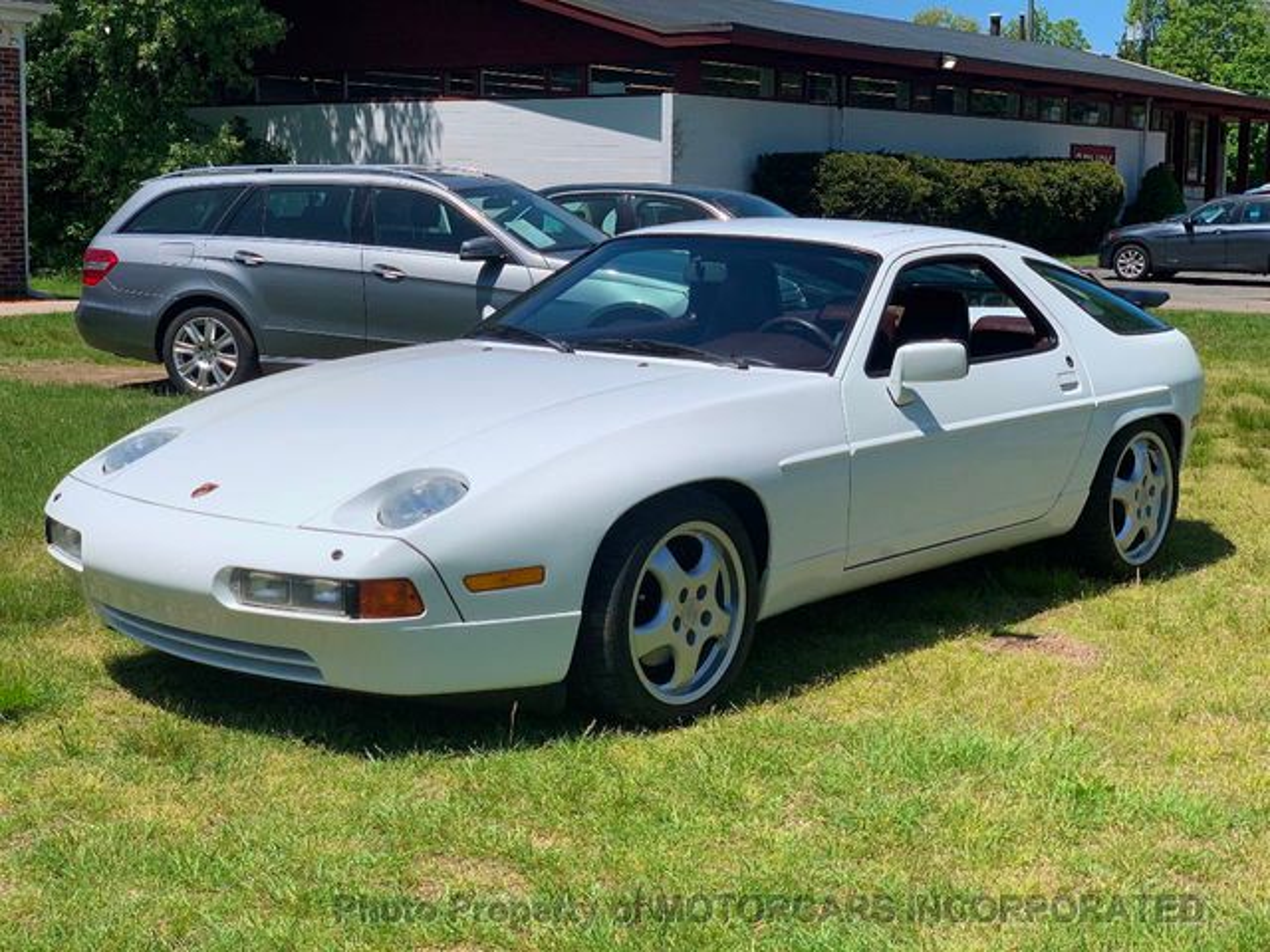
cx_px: 635
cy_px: 476
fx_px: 1908
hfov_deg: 36.8
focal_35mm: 52
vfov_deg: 28.0
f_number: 2.4
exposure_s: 1/1845
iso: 16
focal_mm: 6
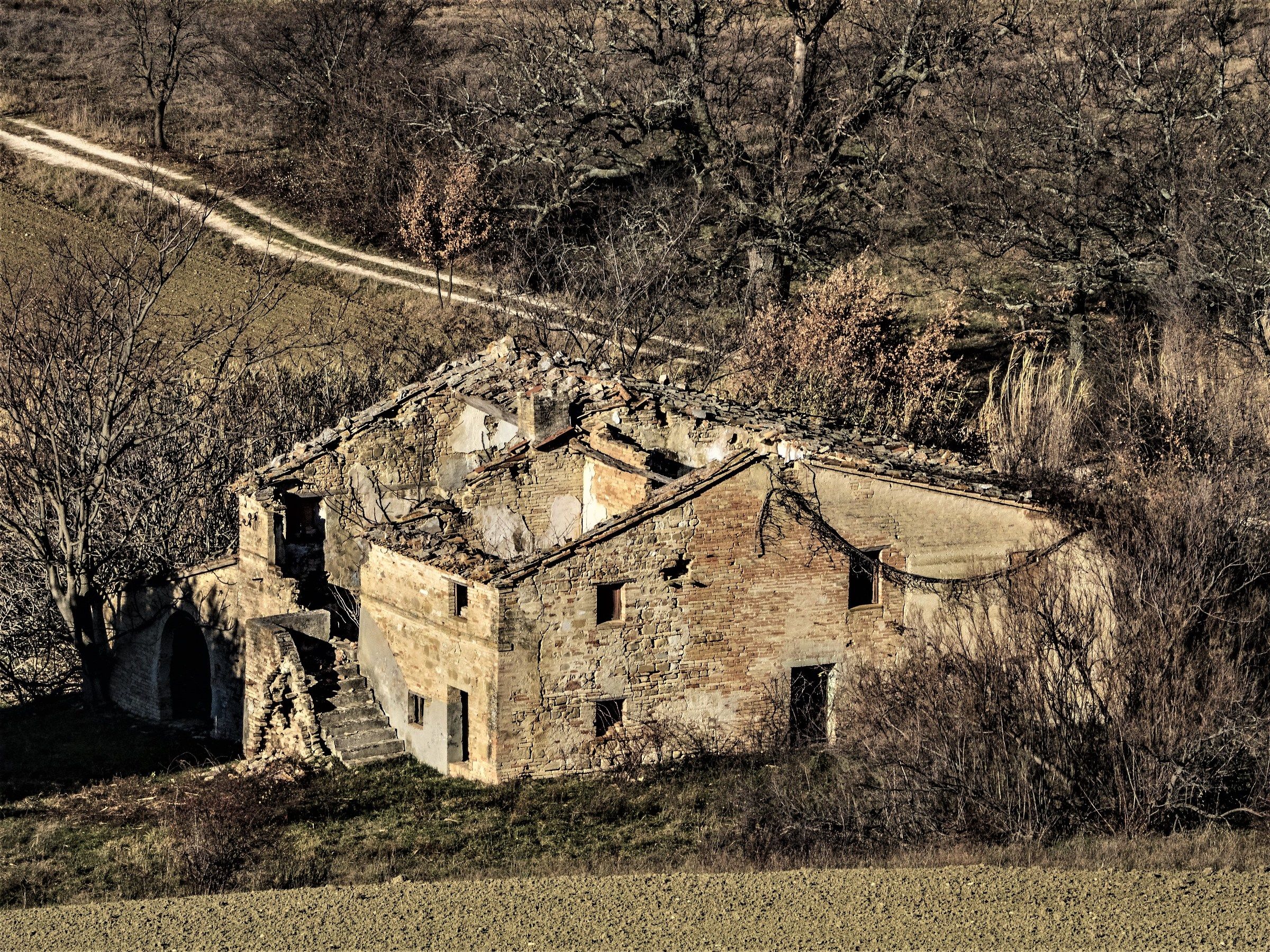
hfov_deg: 5.4
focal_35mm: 370
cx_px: 635
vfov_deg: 4.0
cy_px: 476
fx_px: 13575
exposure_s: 1/800
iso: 100
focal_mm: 66.5
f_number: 5
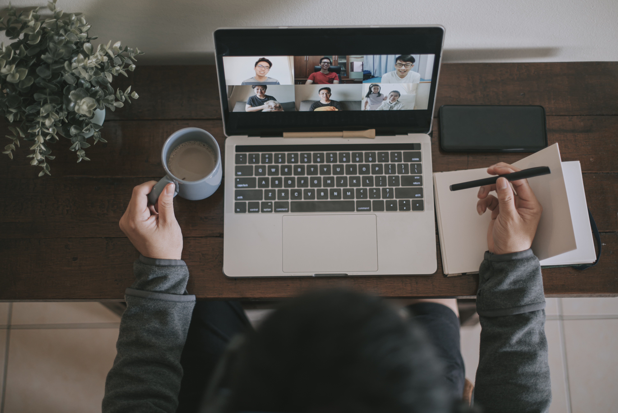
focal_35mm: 50
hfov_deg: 39.6
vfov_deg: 27.1
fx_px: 859
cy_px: 206
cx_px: 309
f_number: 1.4
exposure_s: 1/60
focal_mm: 50
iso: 320
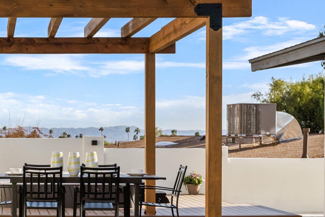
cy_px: 154
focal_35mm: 91
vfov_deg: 15.0
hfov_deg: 21.5
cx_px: -7
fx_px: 822
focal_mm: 35
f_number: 8
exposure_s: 1/125
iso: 100
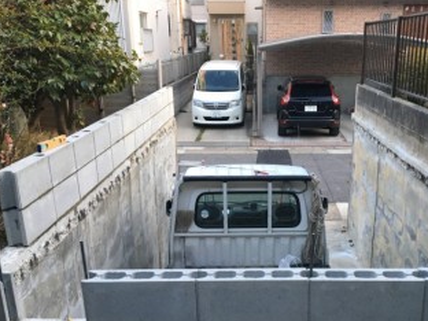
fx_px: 495
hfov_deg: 46.4
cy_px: 216
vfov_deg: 35.6
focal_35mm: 40
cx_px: 266
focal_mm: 4.15
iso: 40
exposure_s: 1/30
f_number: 2.2
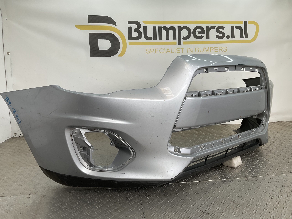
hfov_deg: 61.7
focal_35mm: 29
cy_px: 110
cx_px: 146
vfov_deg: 48.2
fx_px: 245
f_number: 1.8
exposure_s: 1/216
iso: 16
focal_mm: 3
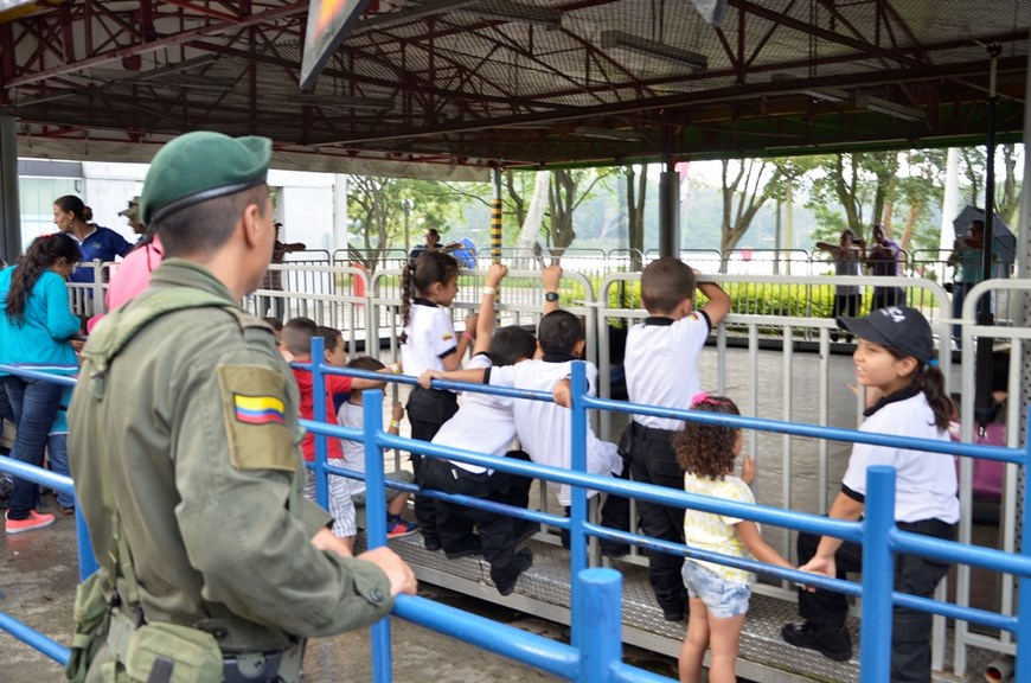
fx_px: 1029
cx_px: 516
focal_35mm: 36
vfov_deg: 36.7
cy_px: 342
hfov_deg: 53.2
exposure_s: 1/20
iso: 400
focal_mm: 24
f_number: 4.5
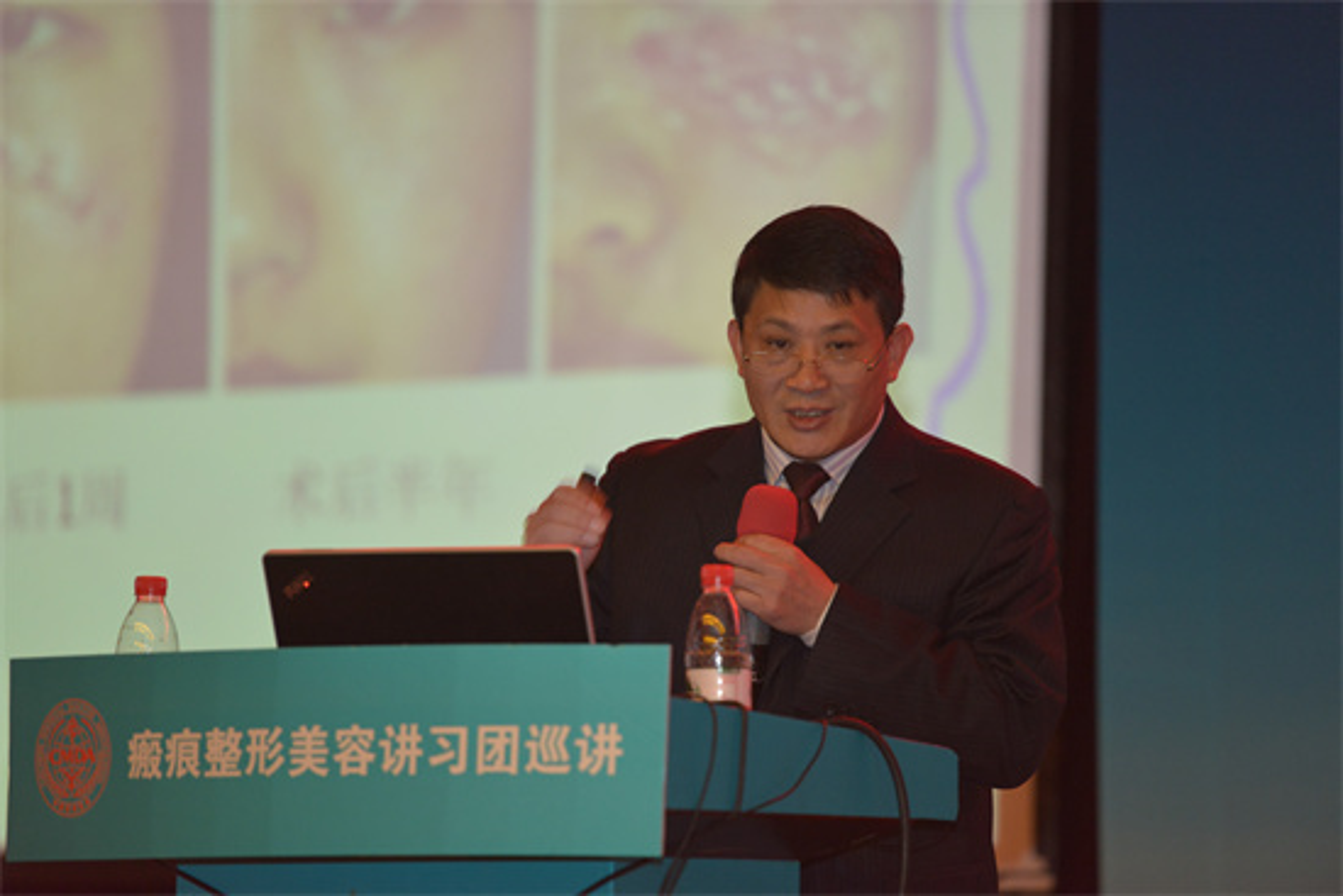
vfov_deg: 6.9
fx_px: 7463
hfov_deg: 10.3
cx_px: 672
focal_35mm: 200
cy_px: 448
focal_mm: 200
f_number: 2.8
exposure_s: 1/100
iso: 2000
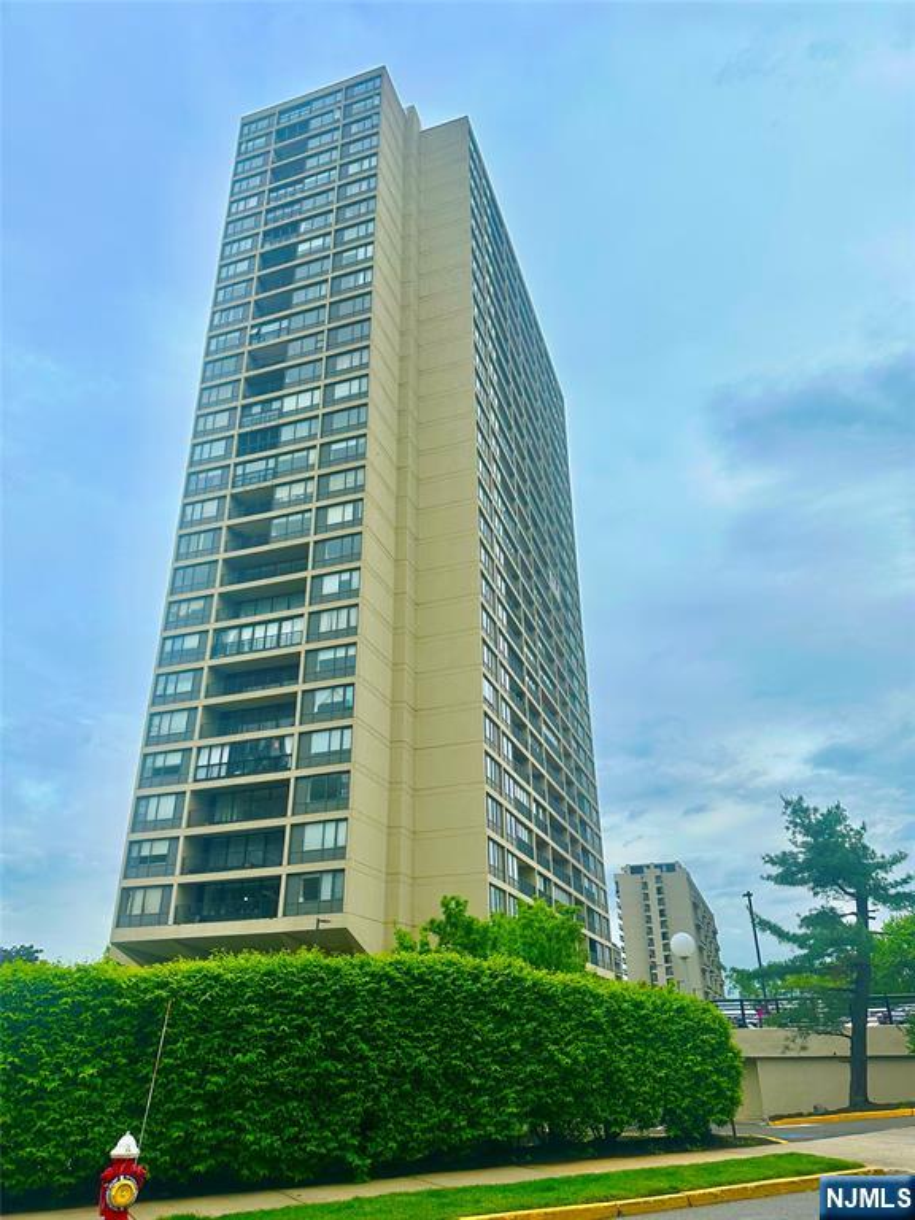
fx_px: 846
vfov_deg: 71.6
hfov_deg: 56.8
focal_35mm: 24
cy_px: 610
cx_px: 458
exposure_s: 1/4348
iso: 80
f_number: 1.78
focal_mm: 6.86
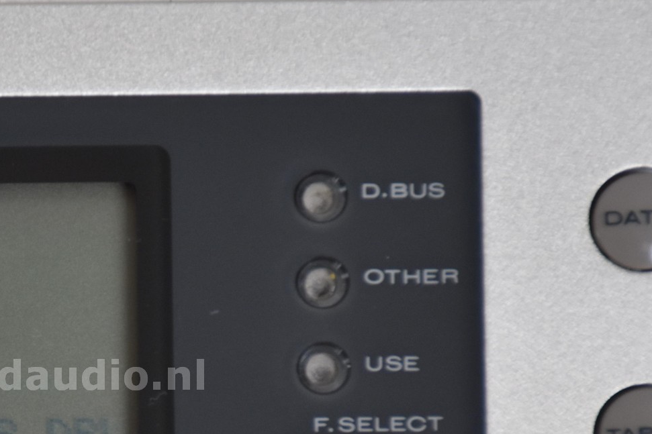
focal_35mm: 519
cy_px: 374
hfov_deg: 4.0
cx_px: -69
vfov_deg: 2.6
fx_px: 9397
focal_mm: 140
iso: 800
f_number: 5.6
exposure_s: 1/160
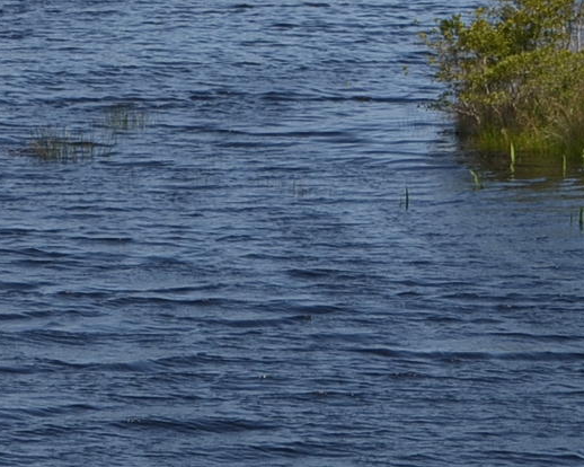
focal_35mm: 214
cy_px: -263
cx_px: -620
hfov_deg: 8.5
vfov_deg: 7.1
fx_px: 3697
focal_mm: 32
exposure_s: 1/250
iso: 100
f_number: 8
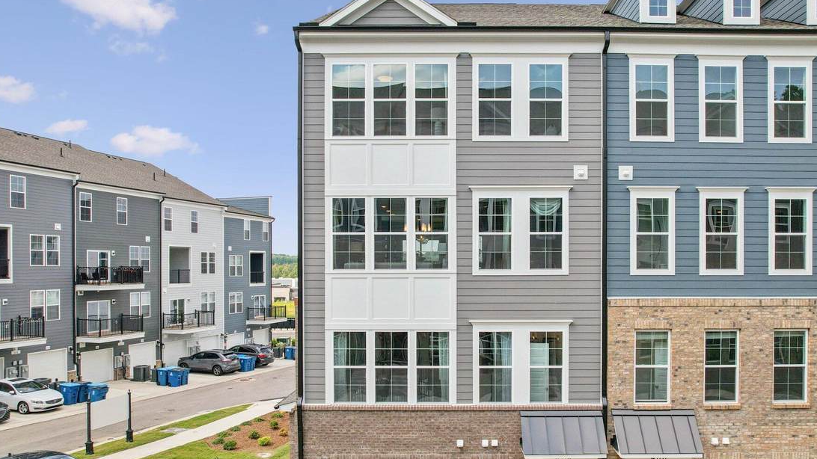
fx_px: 585
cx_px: 459
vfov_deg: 42.8
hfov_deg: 69.6
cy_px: 266
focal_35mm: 27
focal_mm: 8.4
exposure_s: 1/90
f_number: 2.8
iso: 140
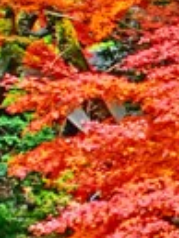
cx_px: 517
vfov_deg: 12.0
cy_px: 146
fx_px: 1129
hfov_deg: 7.9
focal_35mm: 164
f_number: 3.7
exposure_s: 1/40
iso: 100
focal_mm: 5.86
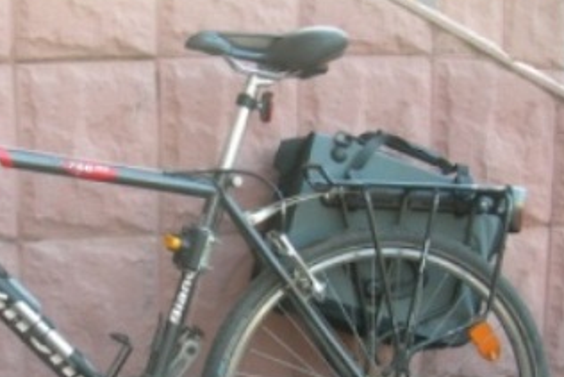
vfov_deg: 18.5
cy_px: 359
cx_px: 86
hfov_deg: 27.3
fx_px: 1128
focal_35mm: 72
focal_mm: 7.8
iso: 50
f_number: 2.8
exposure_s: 1/38.5
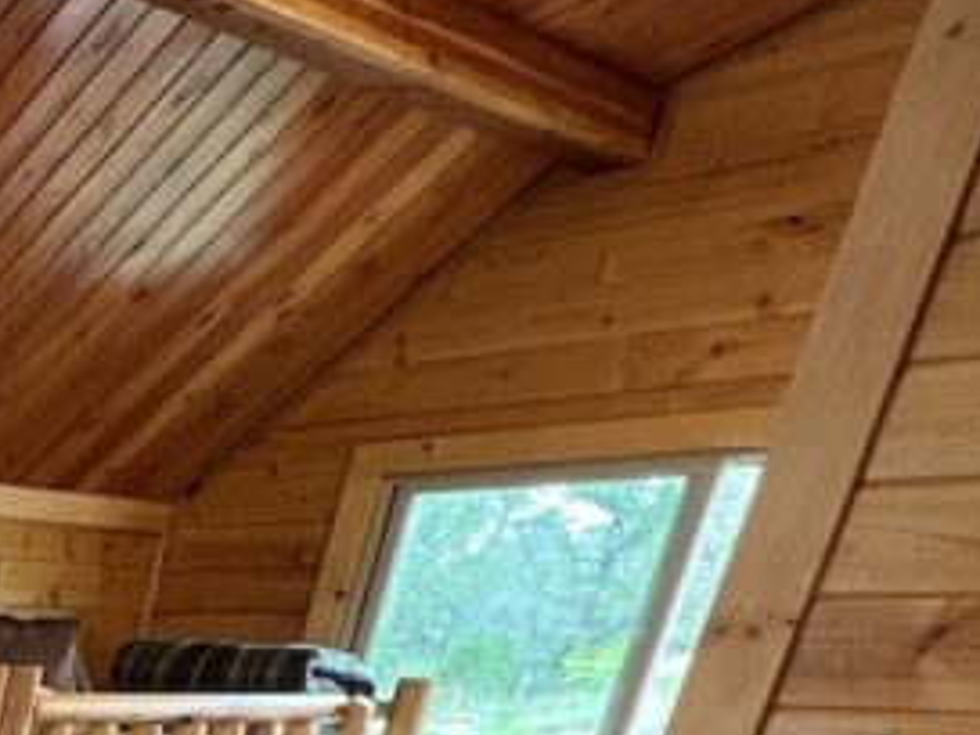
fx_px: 1387
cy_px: 1225
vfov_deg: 22.0
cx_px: -789
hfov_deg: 22.3
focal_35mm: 49
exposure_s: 1/60
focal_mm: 1.57
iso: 160
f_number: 1.8
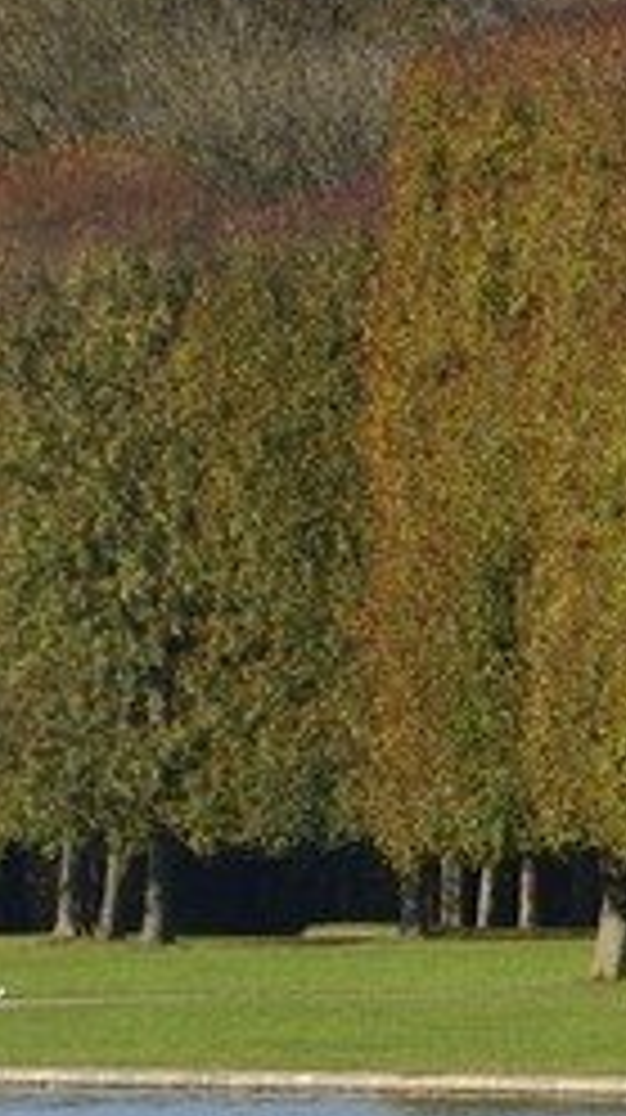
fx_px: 39976
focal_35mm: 1351
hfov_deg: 0.9
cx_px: 3454
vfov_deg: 1.6
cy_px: 238
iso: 200
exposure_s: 1/250
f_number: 11
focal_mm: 200
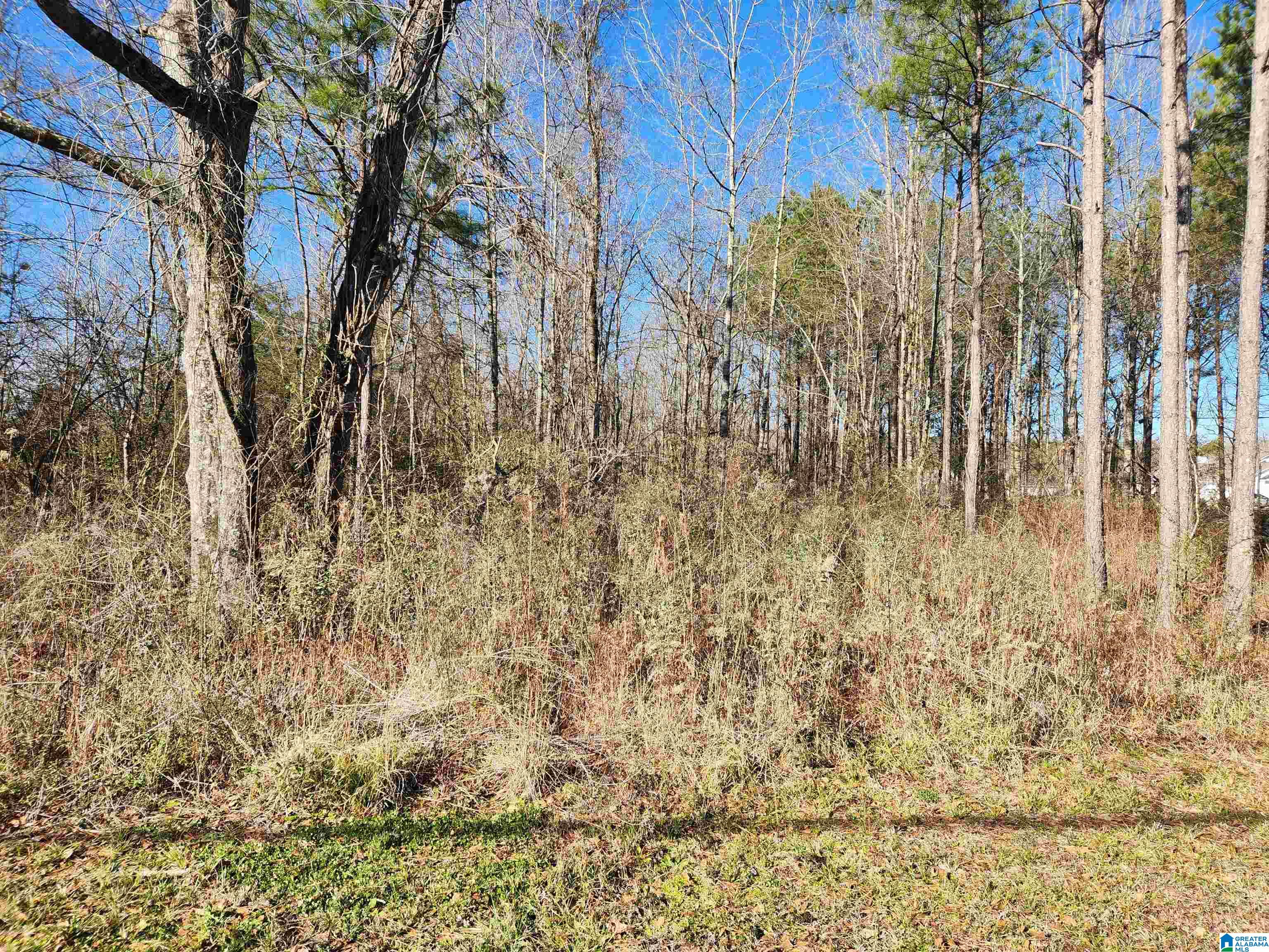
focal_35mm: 23
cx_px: 634
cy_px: 476
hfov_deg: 73.9
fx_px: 843
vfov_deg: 58.9
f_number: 1.8
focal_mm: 5.4
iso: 20
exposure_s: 1/645
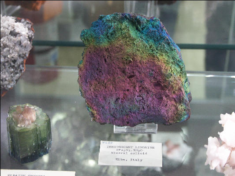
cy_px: 88
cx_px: 118
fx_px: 577
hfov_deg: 23.0
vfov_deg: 17.4
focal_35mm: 85
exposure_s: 1/20
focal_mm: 21.19
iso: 160
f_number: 3.5
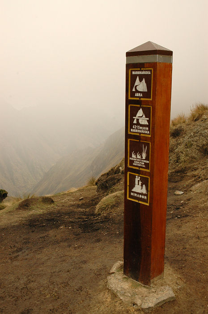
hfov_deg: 32.9
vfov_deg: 48.0
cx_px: 104
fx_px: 352
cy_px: 157
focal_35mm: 40
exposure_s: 1/400
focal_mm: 27
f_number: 10
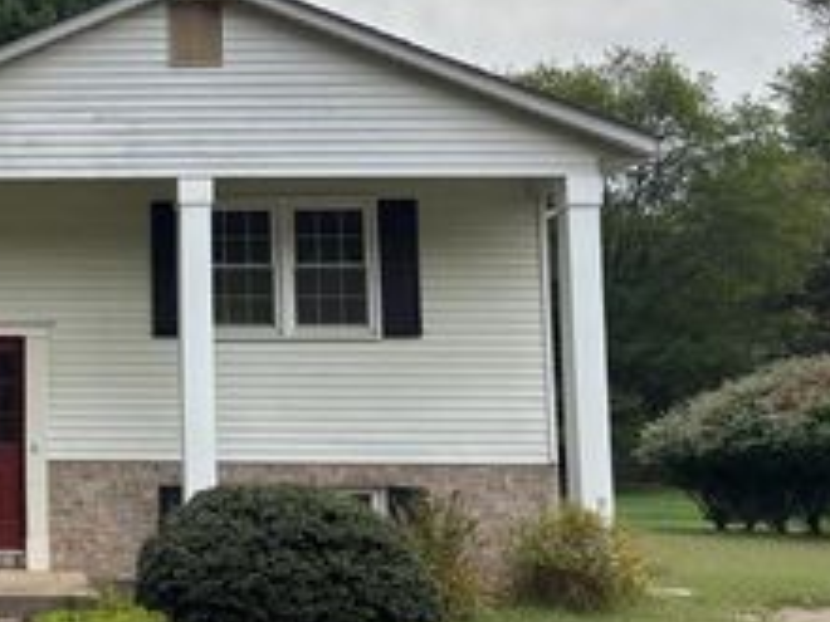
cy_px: 292
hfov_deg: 29.4
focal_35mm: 59
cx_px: -87
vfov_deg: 24.8
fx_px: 1415
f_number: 1.6
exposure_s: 1/1311
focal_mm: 5.96
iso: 50
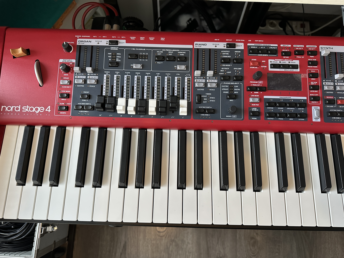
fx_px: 239
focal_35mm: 24
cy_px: 129
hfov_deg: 71.6
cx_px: 172
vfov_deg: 56.8
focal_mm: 6.86
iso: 250
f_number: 1.78
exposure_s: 1/75
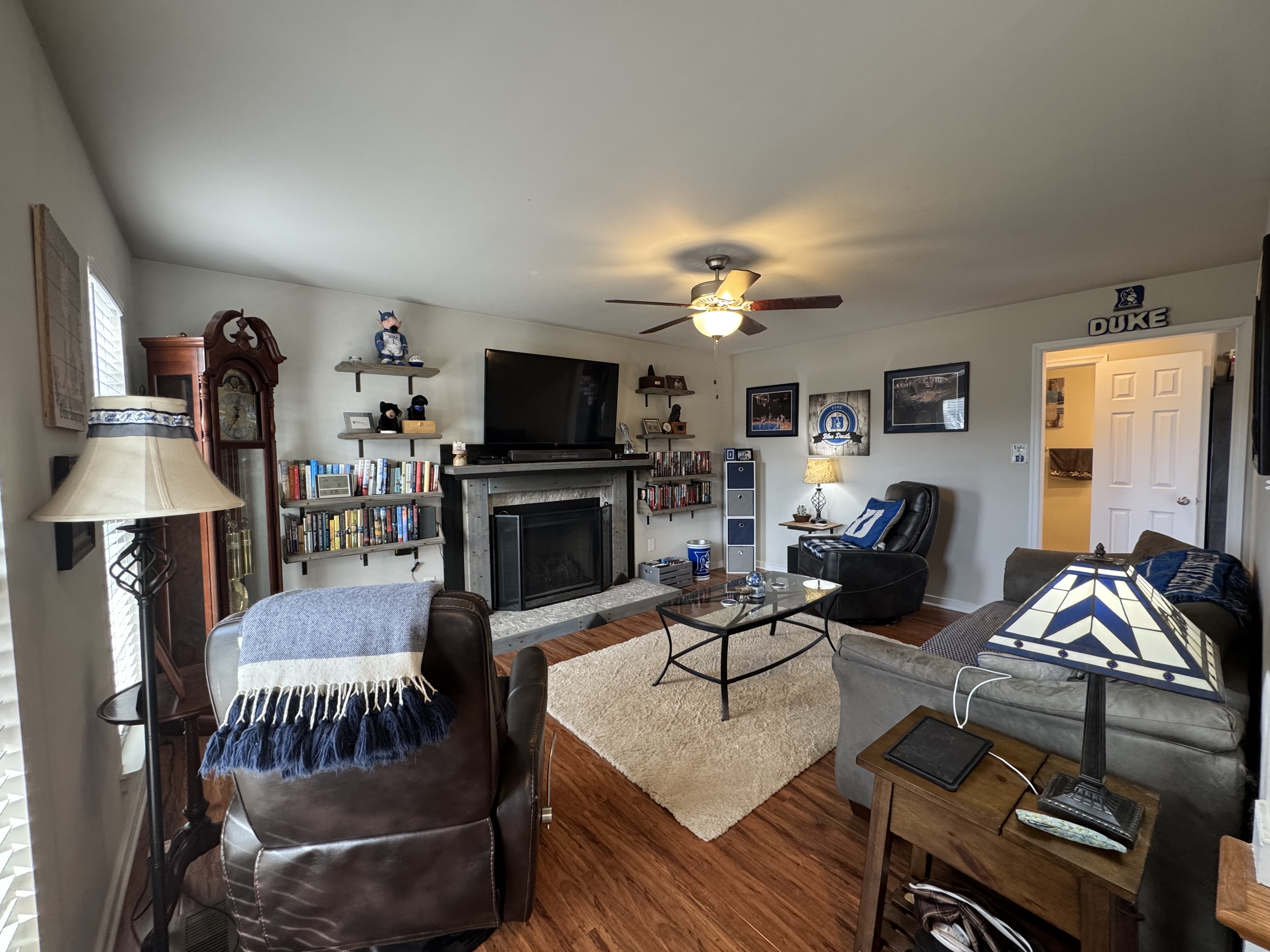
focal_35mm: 14
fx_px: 514
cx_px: 635
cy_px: 476
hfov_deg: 102.1
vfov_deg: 85.7
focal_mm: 2.22
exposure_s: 1/60
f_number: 2.2
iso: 250
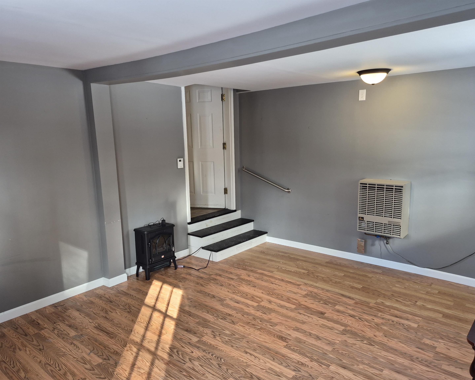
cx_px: 254
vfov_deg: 58.8
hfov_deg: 70.2
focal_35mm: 24
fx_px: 337
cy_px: 190
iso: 160
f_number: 1.8
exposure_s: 1/120
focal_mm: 5.4
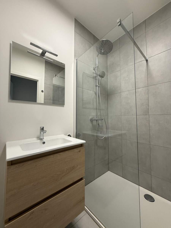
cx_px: 86
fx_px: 92
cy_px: 114
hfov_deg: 85.7
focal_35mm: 14
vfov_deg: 102.1
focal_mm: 2.22
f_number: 2.2
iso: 160
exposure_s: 1/100
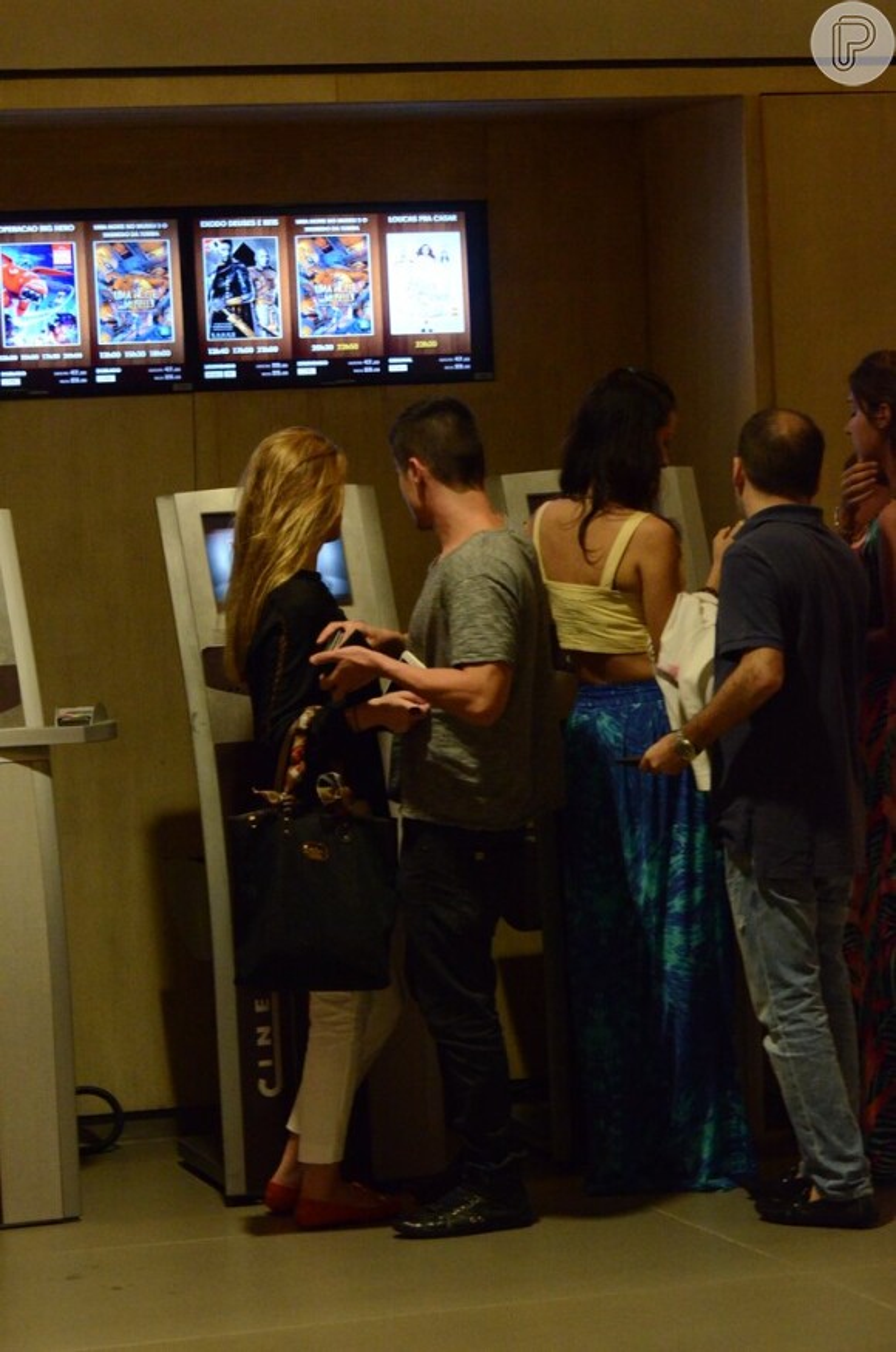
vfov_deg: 17.5
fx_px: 4385
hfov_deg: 11.7
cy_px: 676
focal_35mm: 117
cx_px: 448
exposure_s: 1/125
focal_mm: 78
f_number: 5.6
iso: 5000
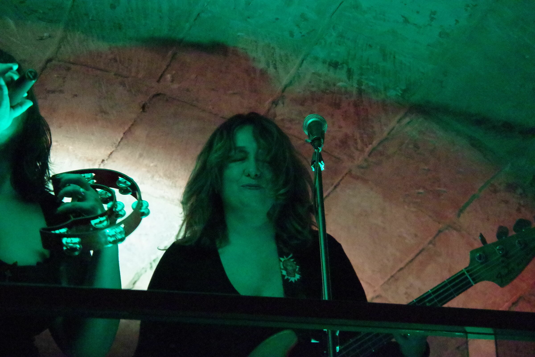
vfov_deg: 6.8
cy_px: 178
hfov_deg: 10.2
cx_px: 268
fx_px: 3002
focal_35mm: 202
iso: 25600
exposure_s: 1/200
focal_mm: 135
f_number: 5.6
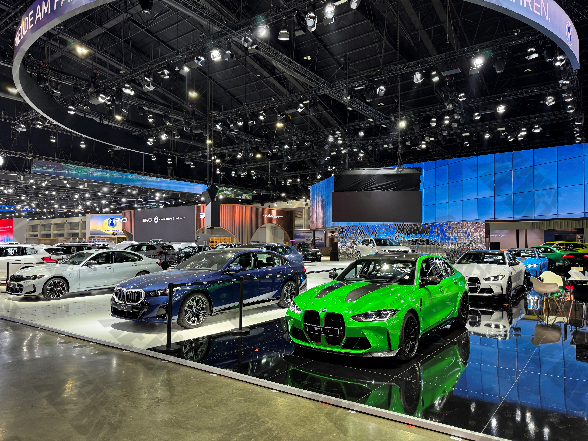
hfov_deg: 71.6
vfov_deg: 56.8
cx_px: 294
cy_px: 220
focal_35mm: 24
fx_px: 408
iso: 160
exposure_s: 1/100
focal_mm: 6.76
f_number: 1.78
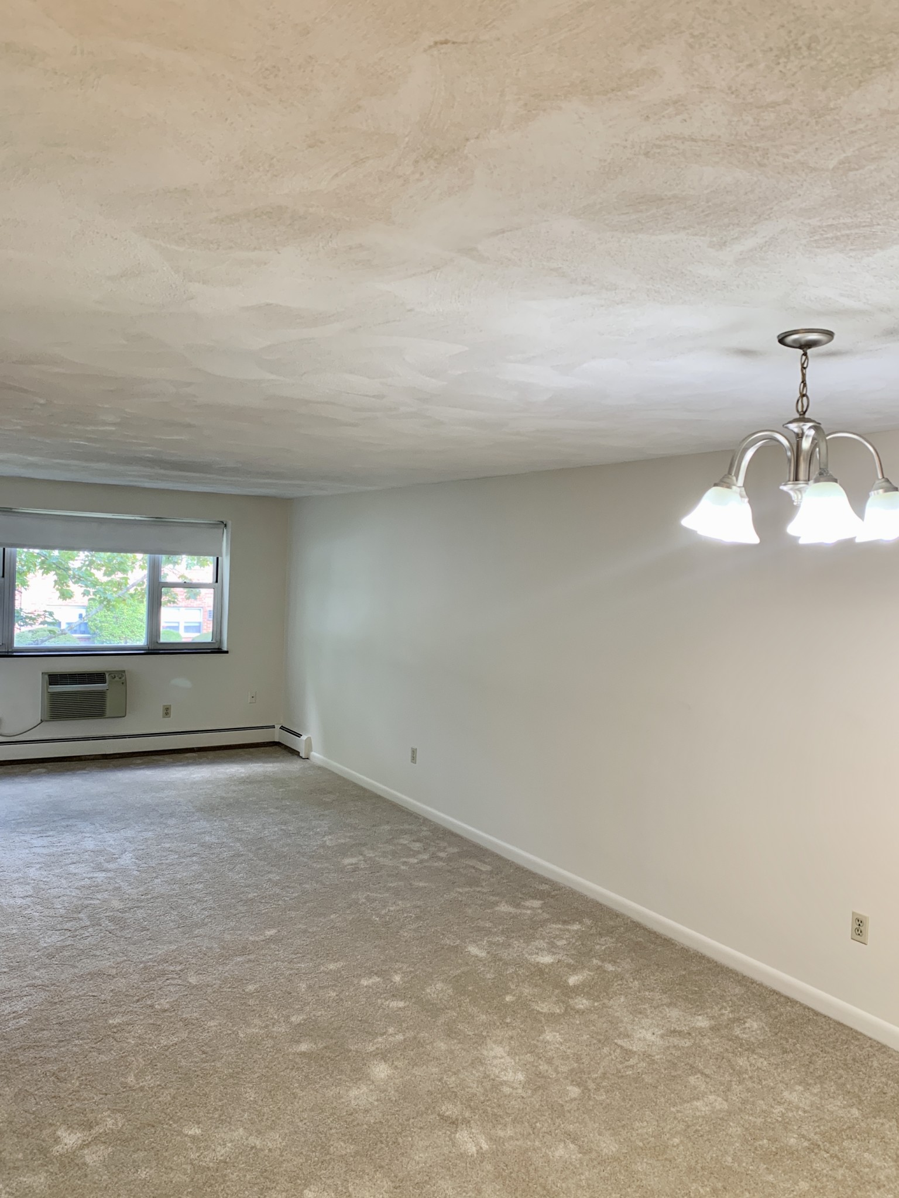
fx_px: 900
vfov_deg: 67.3
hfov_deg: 53.1
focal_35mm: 26
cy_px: 599
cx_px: 450
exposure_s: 1/60
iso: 80
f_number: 1.8
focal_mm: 4.25
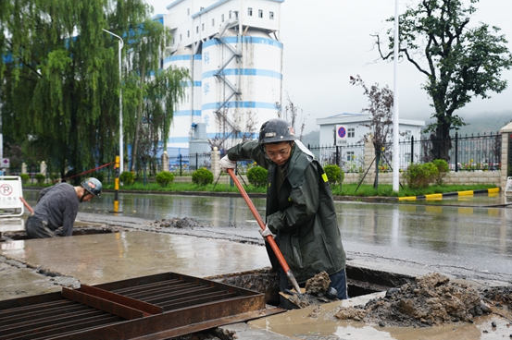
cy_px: 169
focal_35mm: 38
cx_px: 247
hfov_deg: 50.7
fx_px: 540
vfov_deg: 35.0
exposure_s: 1/60
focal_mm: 35
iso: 100
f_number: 4
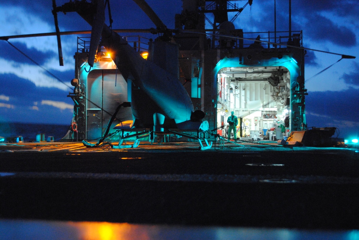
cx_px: 180
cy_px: 120
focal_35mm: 42
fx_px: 419
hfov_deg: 46.4
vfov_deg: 32.0
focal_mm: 28
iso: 1600
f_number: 4.5
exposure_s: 1/2
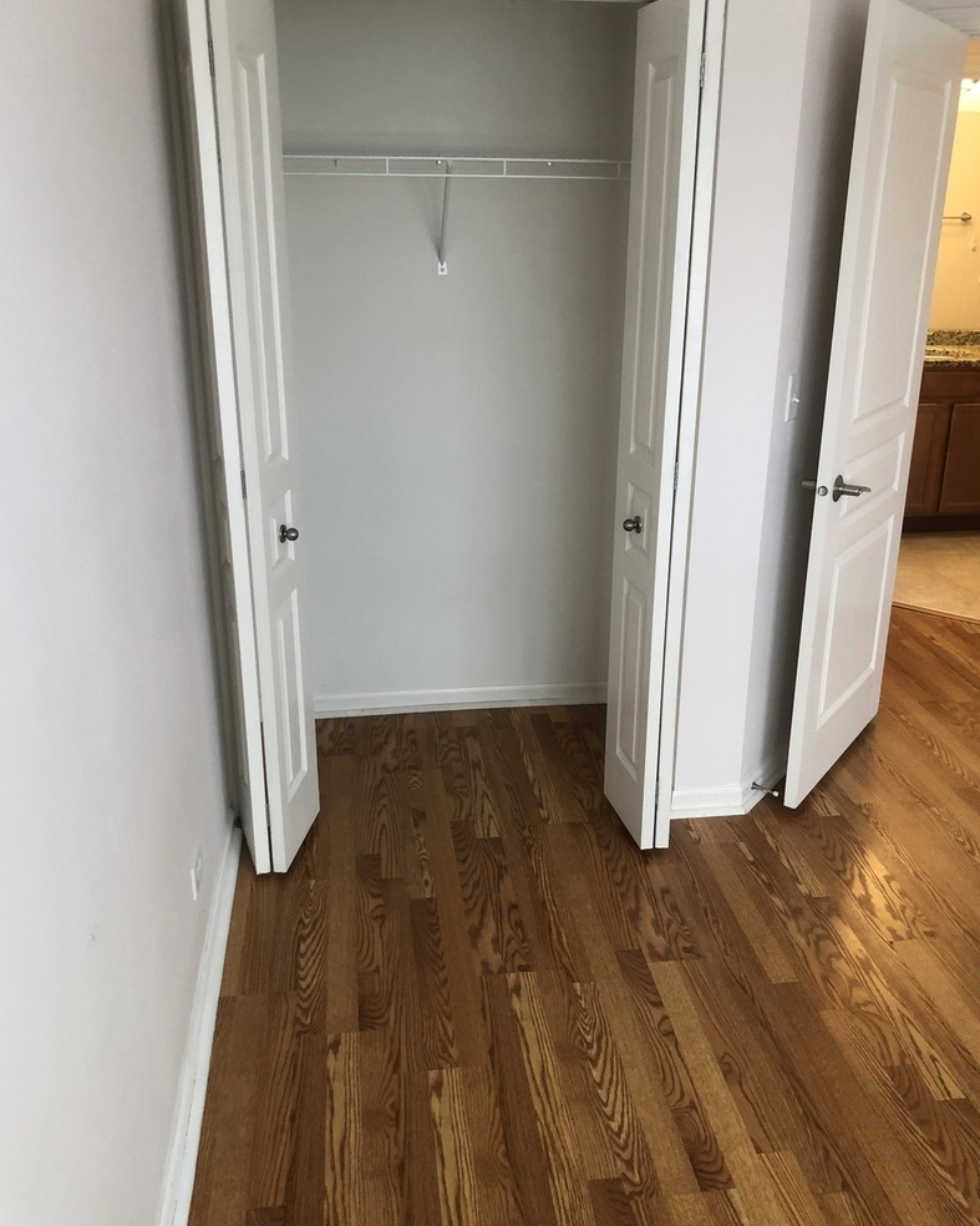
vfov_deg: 58.7
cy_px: 581
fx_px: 1088
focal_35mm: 30
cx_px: 493
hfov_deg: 48.5
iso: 40
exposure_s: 1/20
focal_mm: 3.99
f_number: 1.8
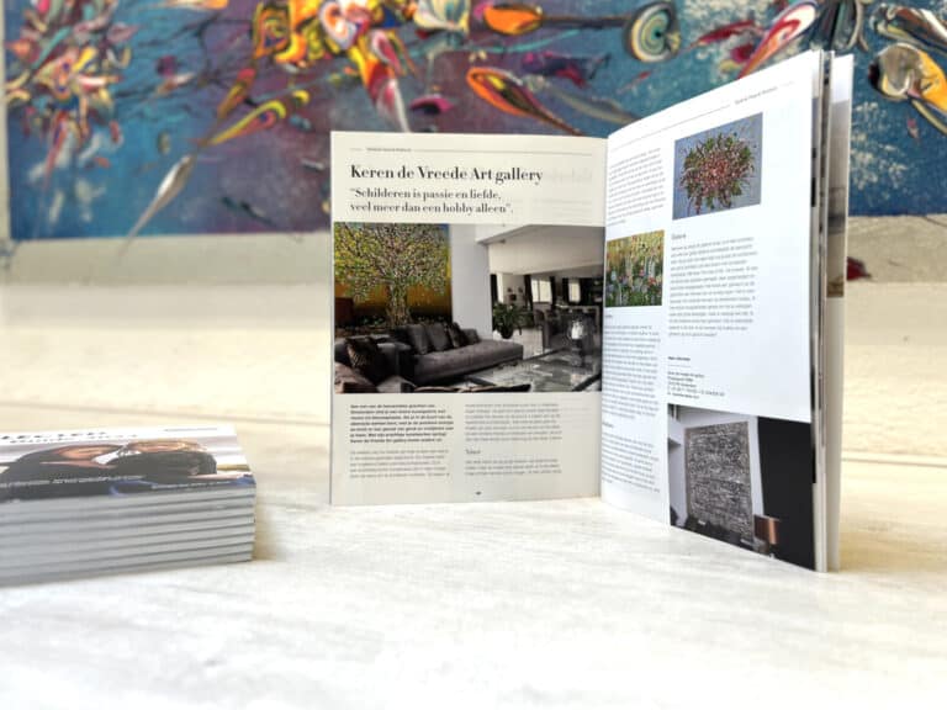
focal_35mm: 26
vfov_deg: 53.1
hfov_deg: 67.3
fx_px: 711
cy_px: 355
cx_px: 474
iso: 80
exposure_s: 1/100
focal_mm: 5.7
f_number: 1.5
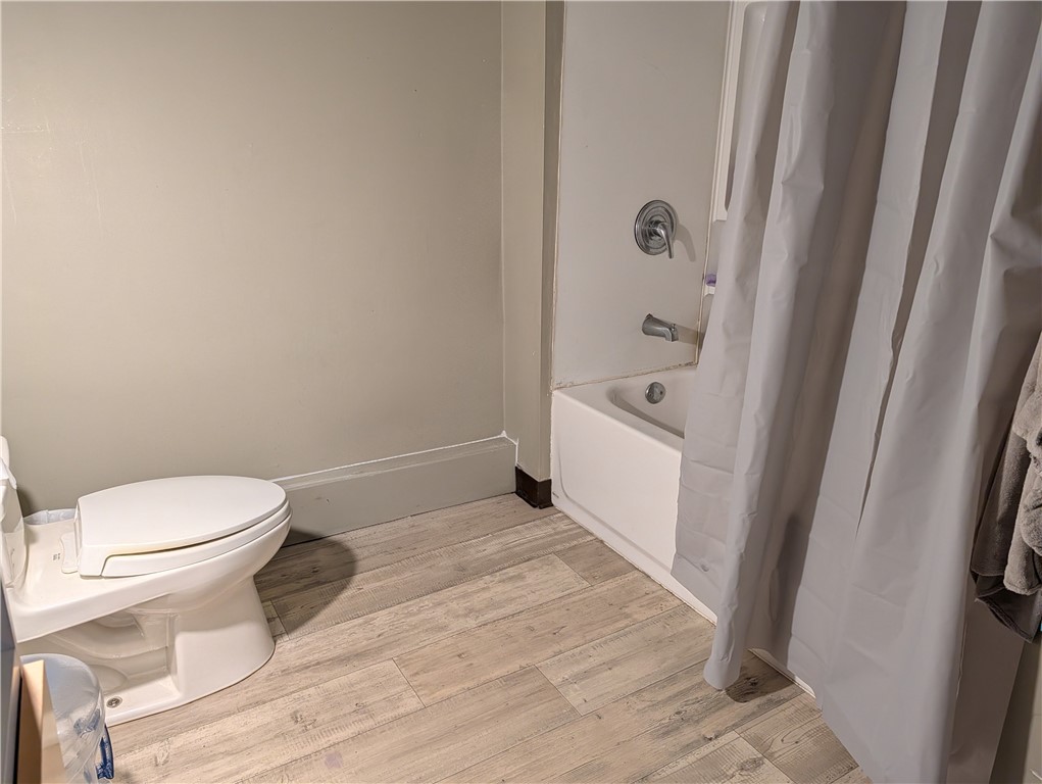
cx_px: 521
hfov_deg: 71.5
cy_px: 392
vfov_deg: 56.9
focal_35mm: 24
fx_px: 723
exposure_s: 1/105
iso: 308
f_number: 1.68
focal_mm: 6.9
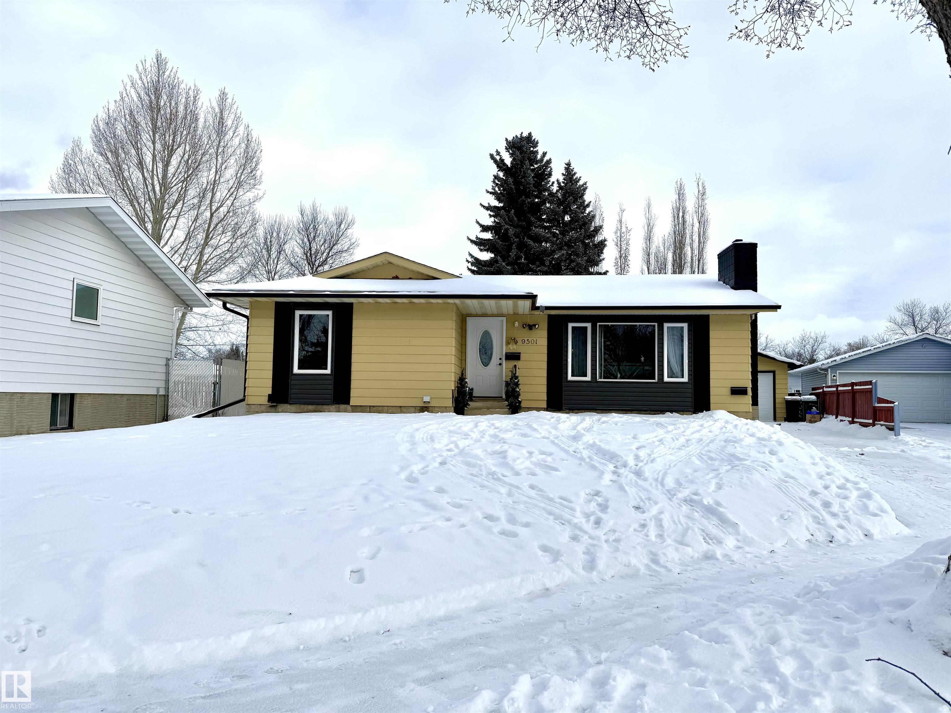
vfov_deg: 56.8
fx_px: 659
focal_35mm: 24
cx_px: 476
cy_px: 356
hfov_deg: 71.6
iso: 80
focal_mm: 6.76
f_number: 1.78
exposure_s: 1/5319
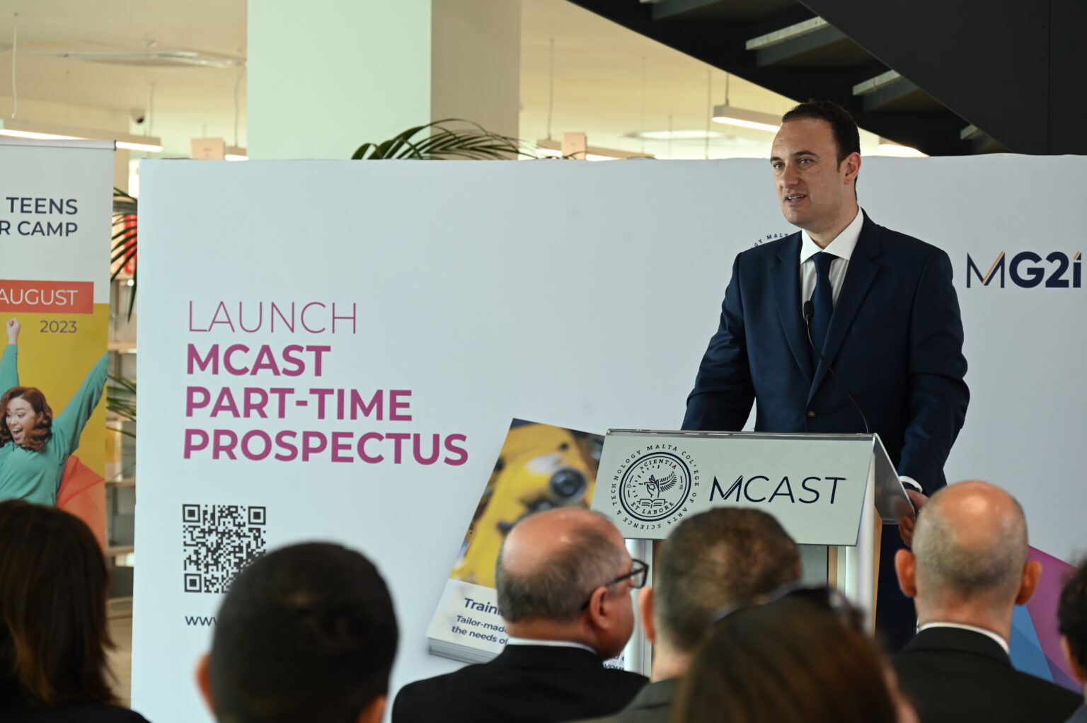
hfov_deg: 18.6
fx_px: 3319
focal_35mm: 110
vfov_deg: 12.4
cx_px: 544
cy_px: 362
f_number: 6.3
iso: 1000
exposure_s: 1/80
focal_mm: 110
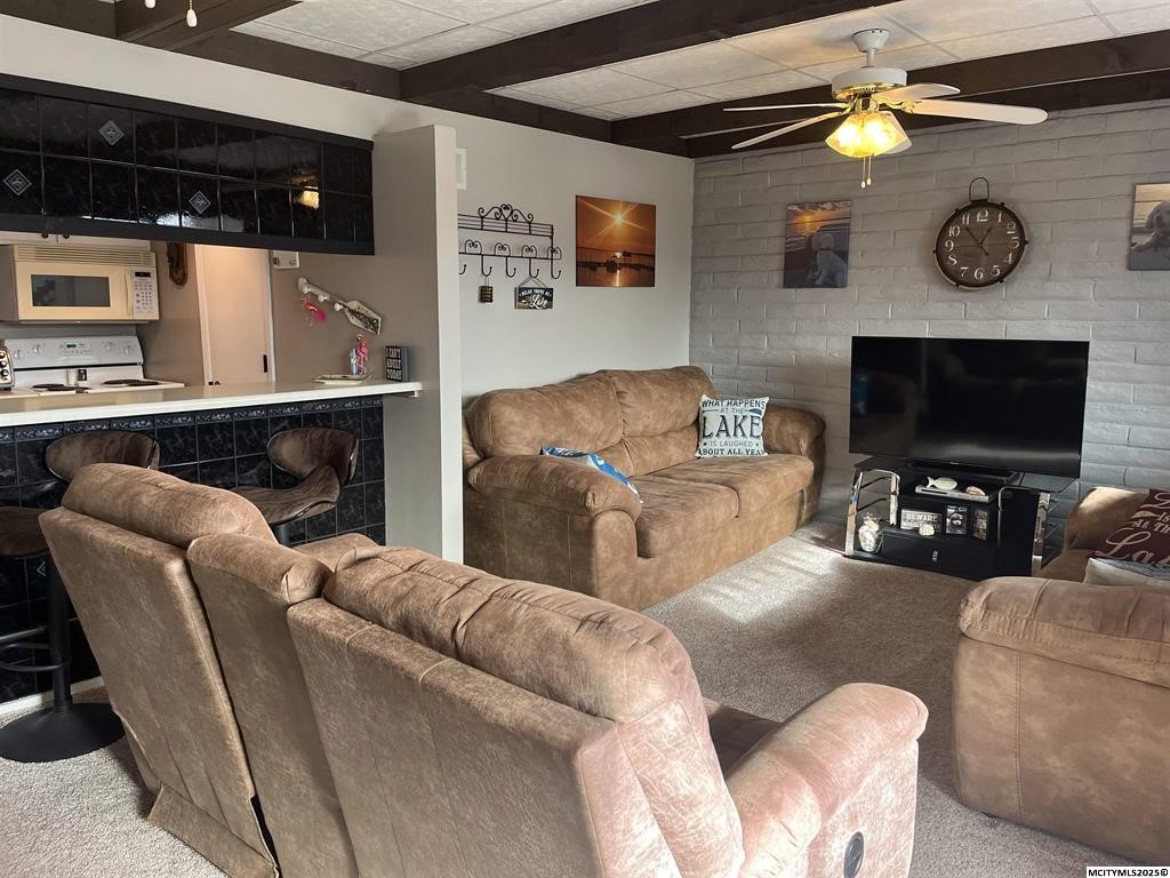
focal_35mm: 26
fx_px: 879
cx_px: 585
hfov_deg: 67.3
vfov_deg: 53.1
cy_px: 439
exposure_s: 1/120
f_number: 1.6
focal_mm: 5.1
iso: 125
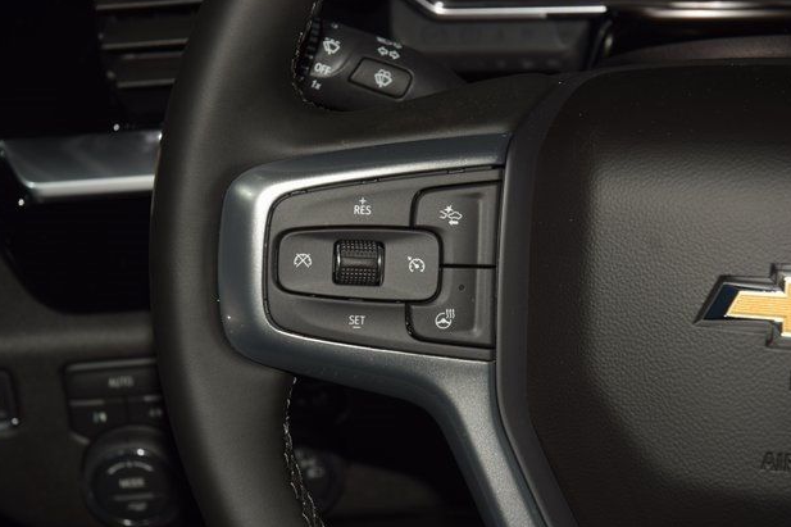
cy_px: 270
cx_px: 395
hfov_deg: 18.8
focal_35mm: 109
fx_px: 2394
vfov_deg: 12.6
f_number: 8
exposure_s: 1/125
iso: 100
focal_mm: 70
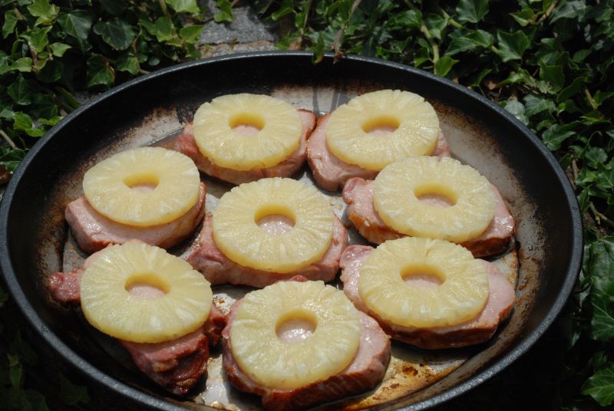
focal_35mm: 93
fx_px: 1588
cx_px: 307
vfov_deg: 14.8
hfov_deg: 21.9
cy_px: 206
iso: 400
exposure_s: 1/1600
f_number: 10
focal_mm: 62
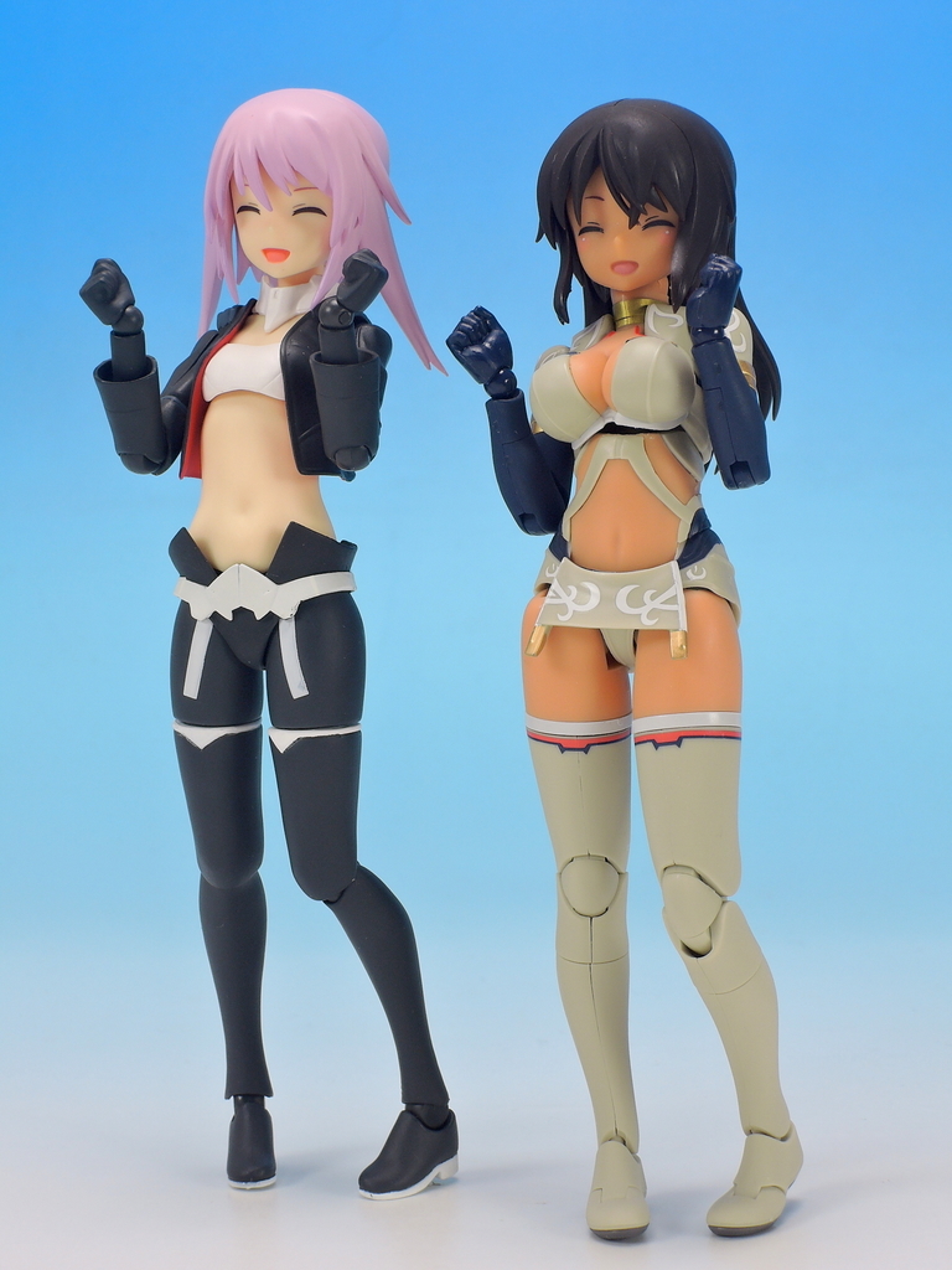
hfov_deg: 17.4
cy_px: 635
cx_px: 476
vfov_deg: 23.0
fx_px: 3117
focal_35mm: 85
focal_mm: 18.2
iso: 80
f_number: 7.1
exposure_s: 1/1.3
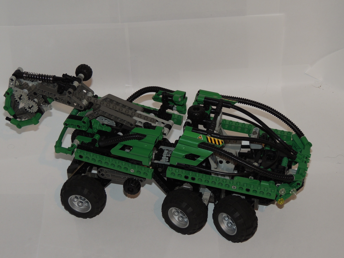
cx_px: 172
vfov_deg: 14.8
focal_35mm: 100
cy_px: 129
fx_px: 994
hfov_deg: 19.6
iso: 200
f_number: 4.1
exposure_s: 1/60
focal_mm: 17.8
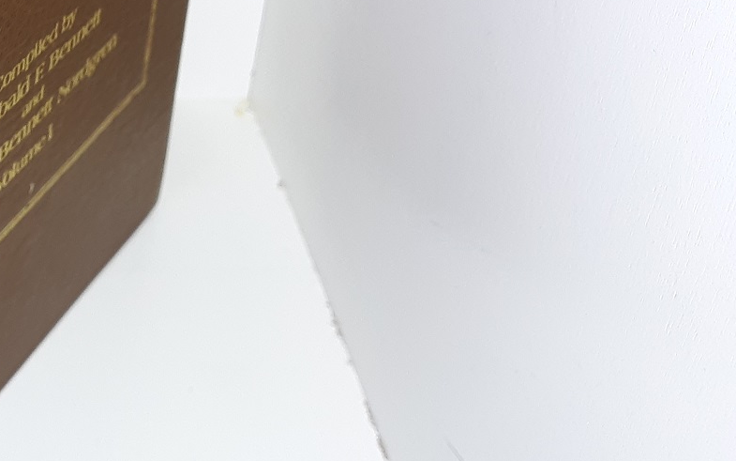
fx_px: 1565
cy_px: -69
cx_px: -172
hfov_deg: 23.9
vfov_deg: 16.2
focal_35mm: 78
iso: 40
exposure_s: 1/60
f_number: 1.7
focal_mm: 3.7
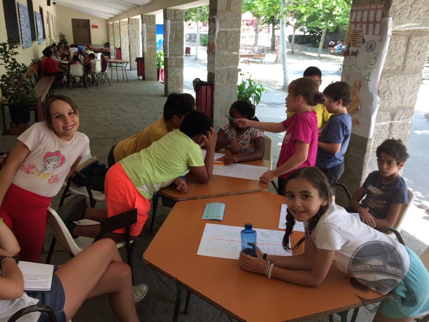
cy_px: 161
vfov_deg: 48.2
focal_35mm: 29
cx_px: 214
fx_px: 359
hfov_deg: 61.7
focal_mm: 4.15
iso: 32
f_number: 2.2
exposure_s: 1/109
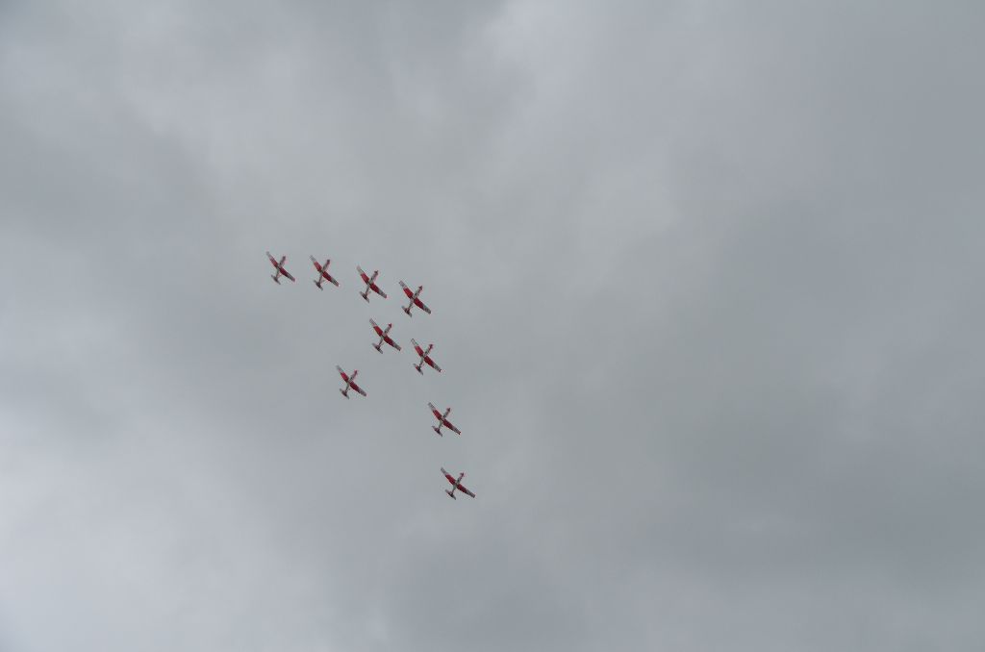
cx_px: 492
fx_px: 1310
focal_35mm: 48
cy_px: 326
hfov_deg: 41.2
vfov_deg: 27.9
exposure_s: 1/125
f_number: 5.6
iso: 280
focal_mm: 32
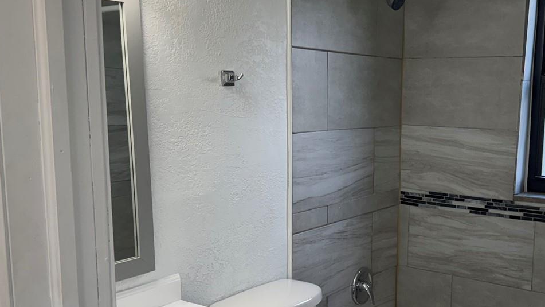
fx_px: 636
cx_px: 344
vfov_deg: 27.0
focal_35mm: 44
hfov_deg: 46.0
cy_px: 195
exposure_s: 1/120
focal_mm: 6.76
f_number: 1.78
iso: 80
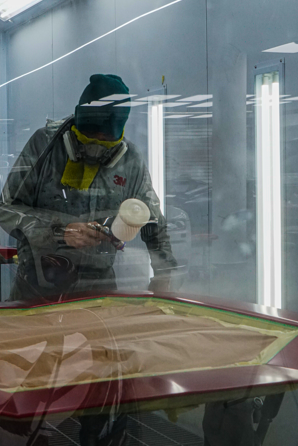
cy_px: 184
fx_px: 943
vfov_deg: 26.6
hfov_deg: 17.8
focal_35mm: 76
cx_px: 55
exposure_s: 1/500
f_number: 4
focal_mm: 28
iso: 1000
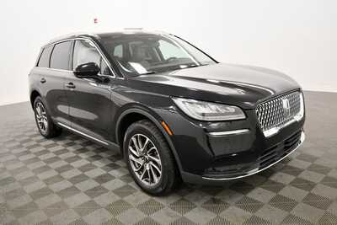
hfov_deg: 61.9
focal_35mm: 30
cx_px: 168
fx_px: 281
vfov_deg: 43.6
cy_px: 112
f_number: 5.6
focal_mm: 20
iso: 1600
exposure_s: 1/125
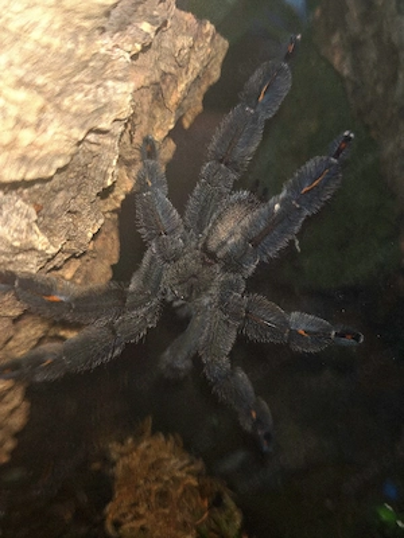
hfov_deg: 40.7
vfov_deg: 52.6
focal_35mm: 35
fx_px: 545
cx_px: 202
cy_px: 269
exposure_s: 1/79.4
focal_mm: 6.83
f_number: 1.4
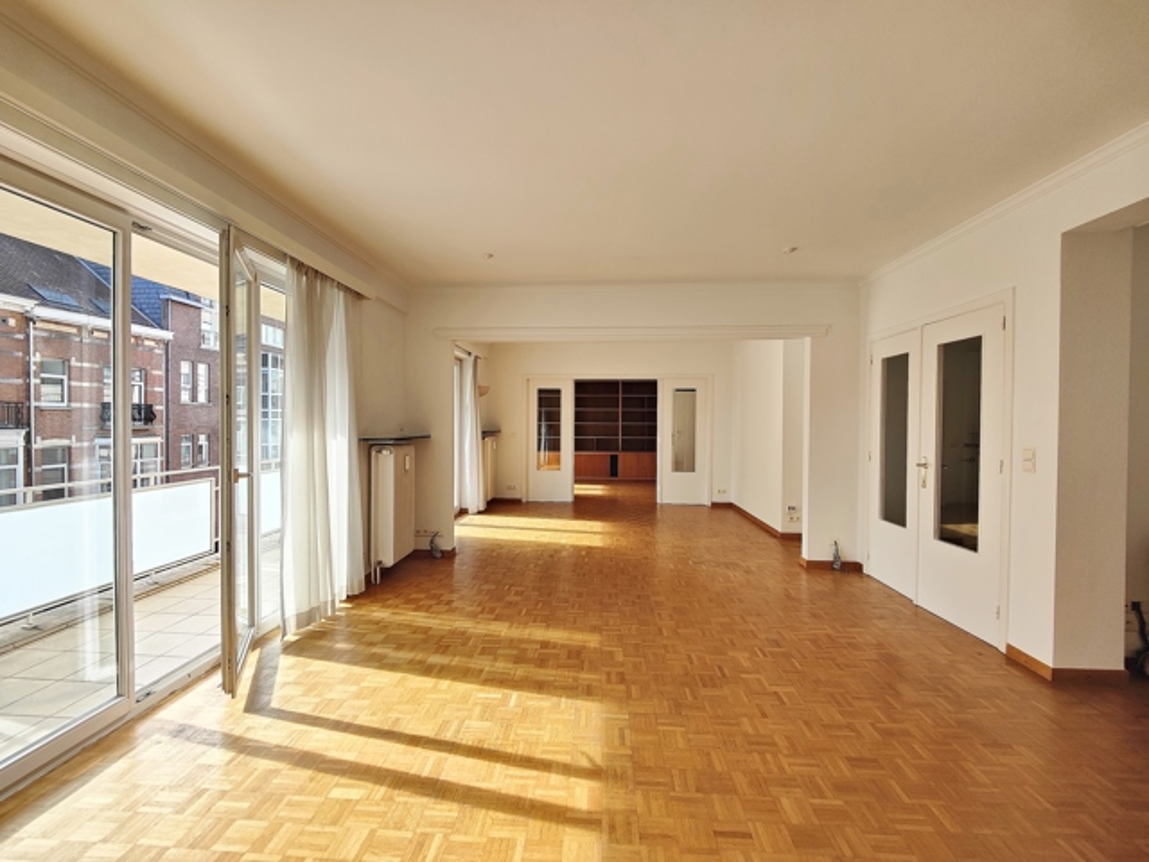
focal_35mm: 15
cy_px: 431
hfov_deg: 98.2
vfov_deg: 81.7
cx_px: 574
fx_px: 498
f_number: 2.2
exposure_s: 1/575
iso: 250
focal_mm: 3.5
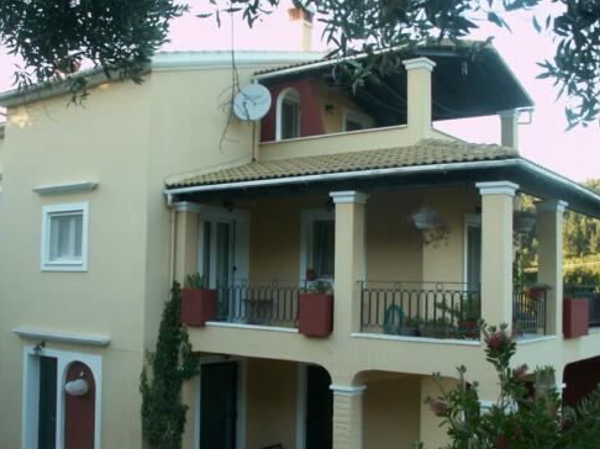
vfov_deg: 34.3
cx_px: 264
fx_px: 728
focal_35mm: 42
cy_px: 246
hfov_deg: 44.7
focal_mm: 5.86
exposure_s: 1/50
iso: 50
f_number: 3.2
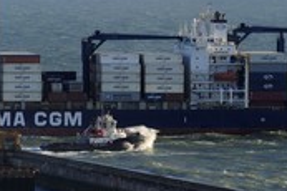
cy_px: 144
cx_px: 17
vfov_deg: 3.8
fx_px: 2907
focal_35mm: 365
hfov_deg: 5.6
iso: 200
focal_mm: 150
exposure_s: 1/500
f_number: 6.3
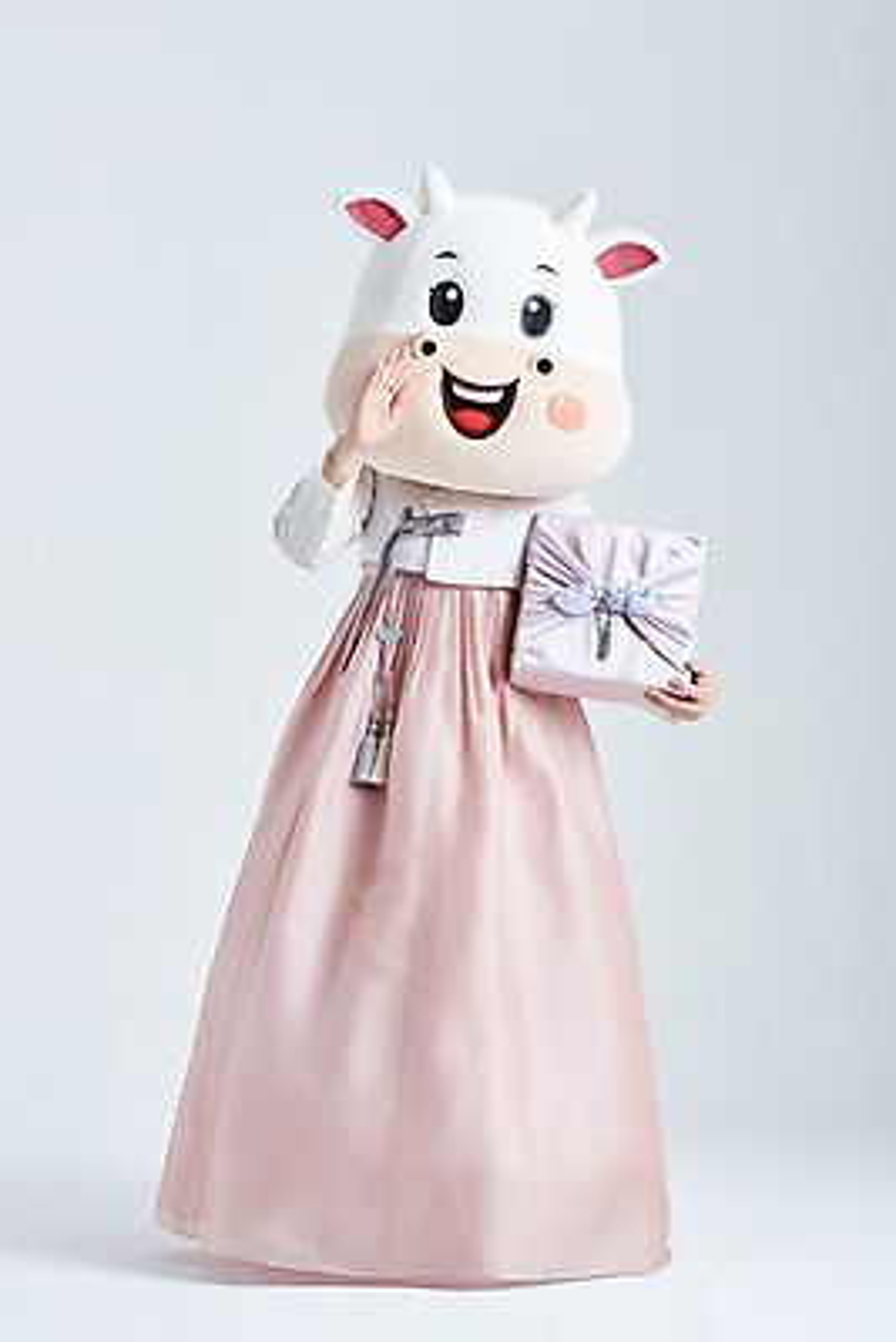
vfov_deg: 23.6
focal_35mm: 86
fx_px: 3208
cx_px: 448
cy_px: 671
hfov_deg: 15.9
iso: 100
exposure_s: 1/125
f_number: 11
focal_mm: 86
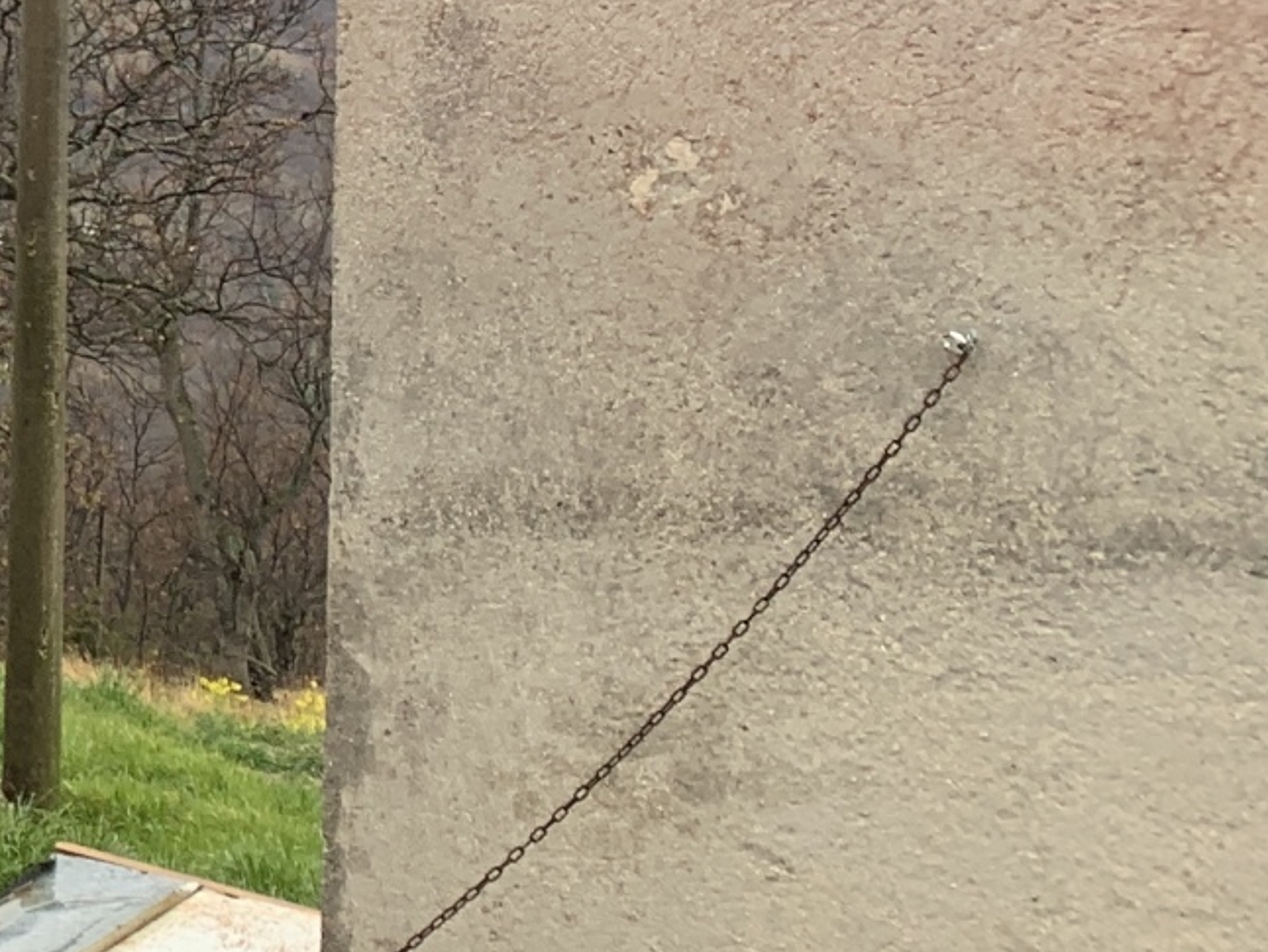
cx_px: -1040
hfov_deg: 16.0
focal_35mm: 103
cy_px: -175
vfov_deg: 14.0
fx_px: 3774
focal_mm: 4.25
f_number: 1.8
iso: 25
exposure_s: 1/151
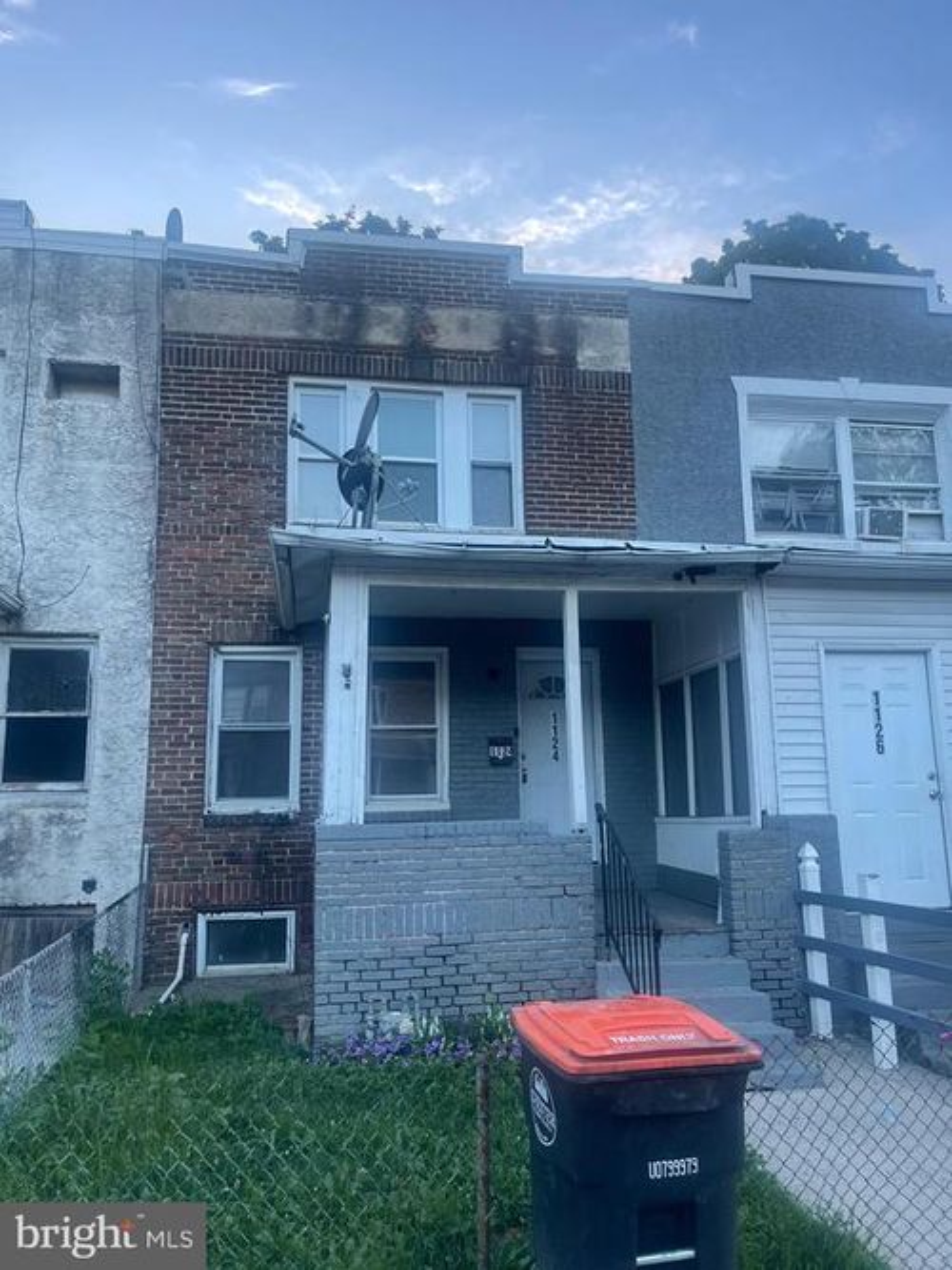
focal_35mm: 25
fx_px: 917
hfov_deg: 54.9
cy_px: 635
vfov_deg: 69.4
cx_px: 476
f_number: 1.6
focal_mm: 5.1
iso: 50
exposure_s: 1/121
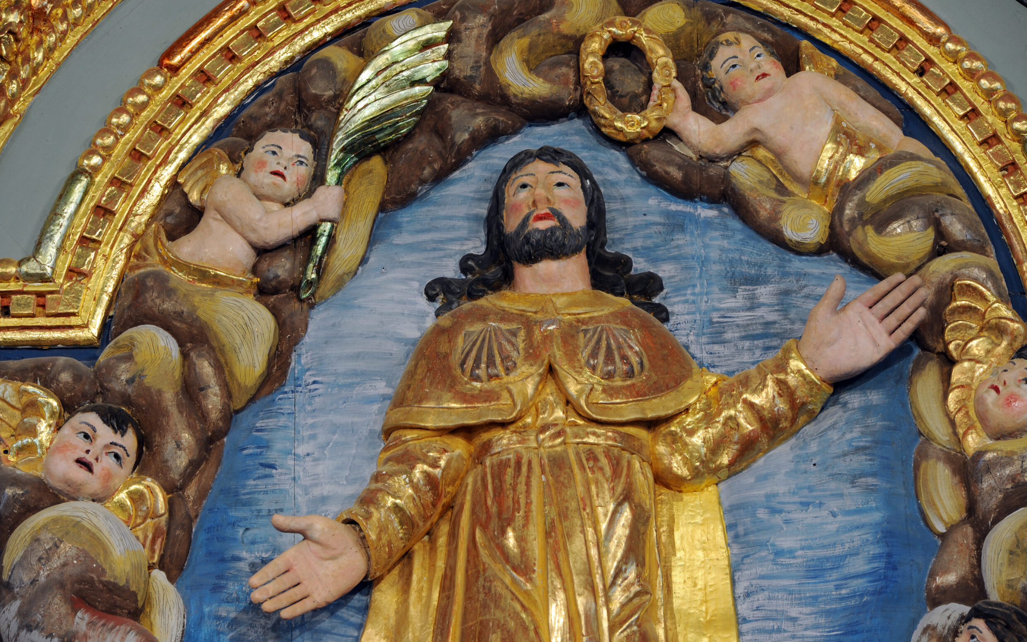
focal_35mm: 204
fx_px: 5710
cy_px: 326
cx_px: 514
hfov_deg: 10.3
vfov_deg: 6.4
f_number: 9
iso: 200
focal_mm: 200
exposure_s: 1
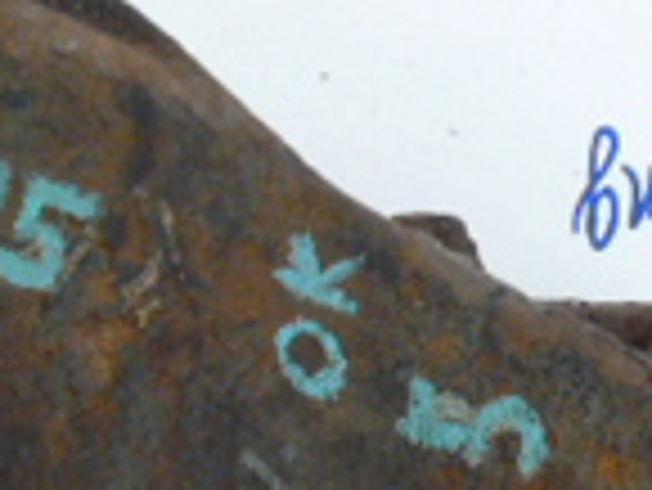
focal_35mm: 159
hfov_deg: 12.2
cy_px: 598
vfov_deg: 9.2
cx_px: -63
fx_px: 2997
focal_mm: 6
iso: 160
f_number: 2.8
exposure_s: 1/30
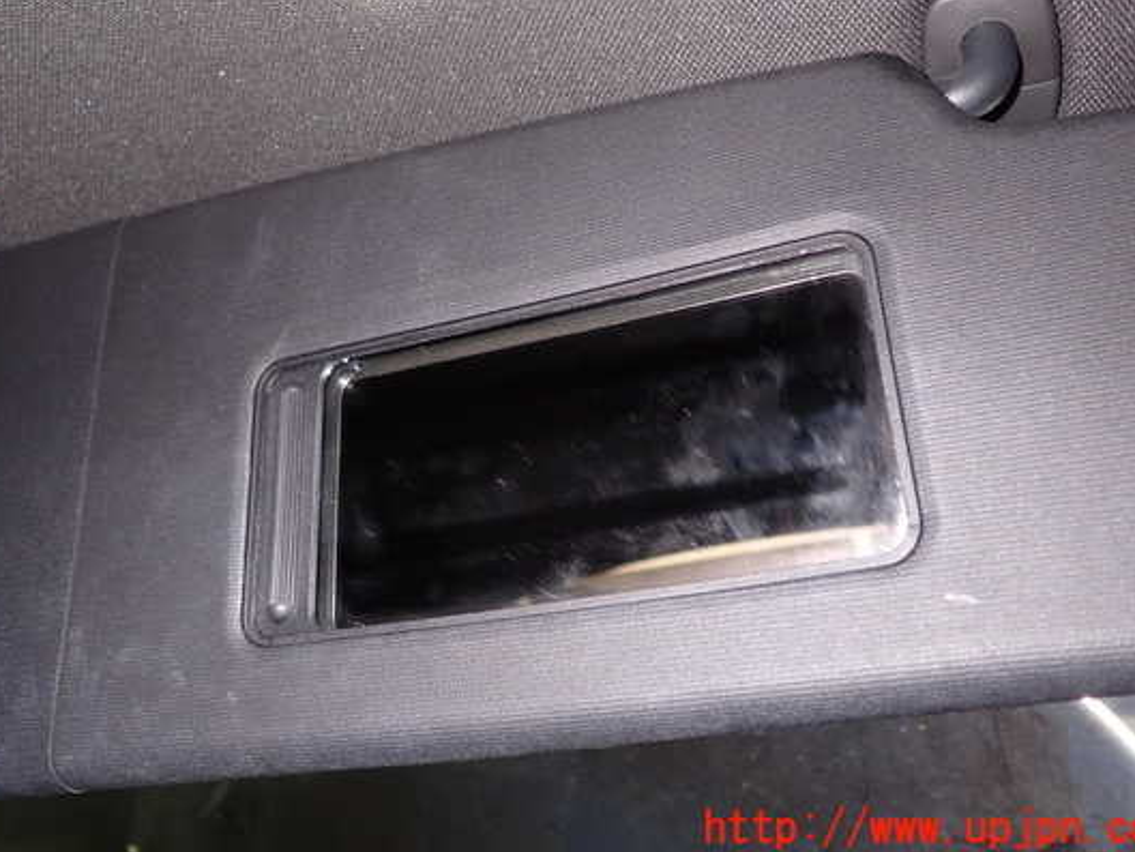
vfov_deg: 41.7
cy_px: 373
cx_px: 545
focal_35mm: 34
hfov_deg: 53.9
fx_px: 1115
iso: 200
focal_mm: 5.4
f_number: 2.3
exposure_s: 1/30
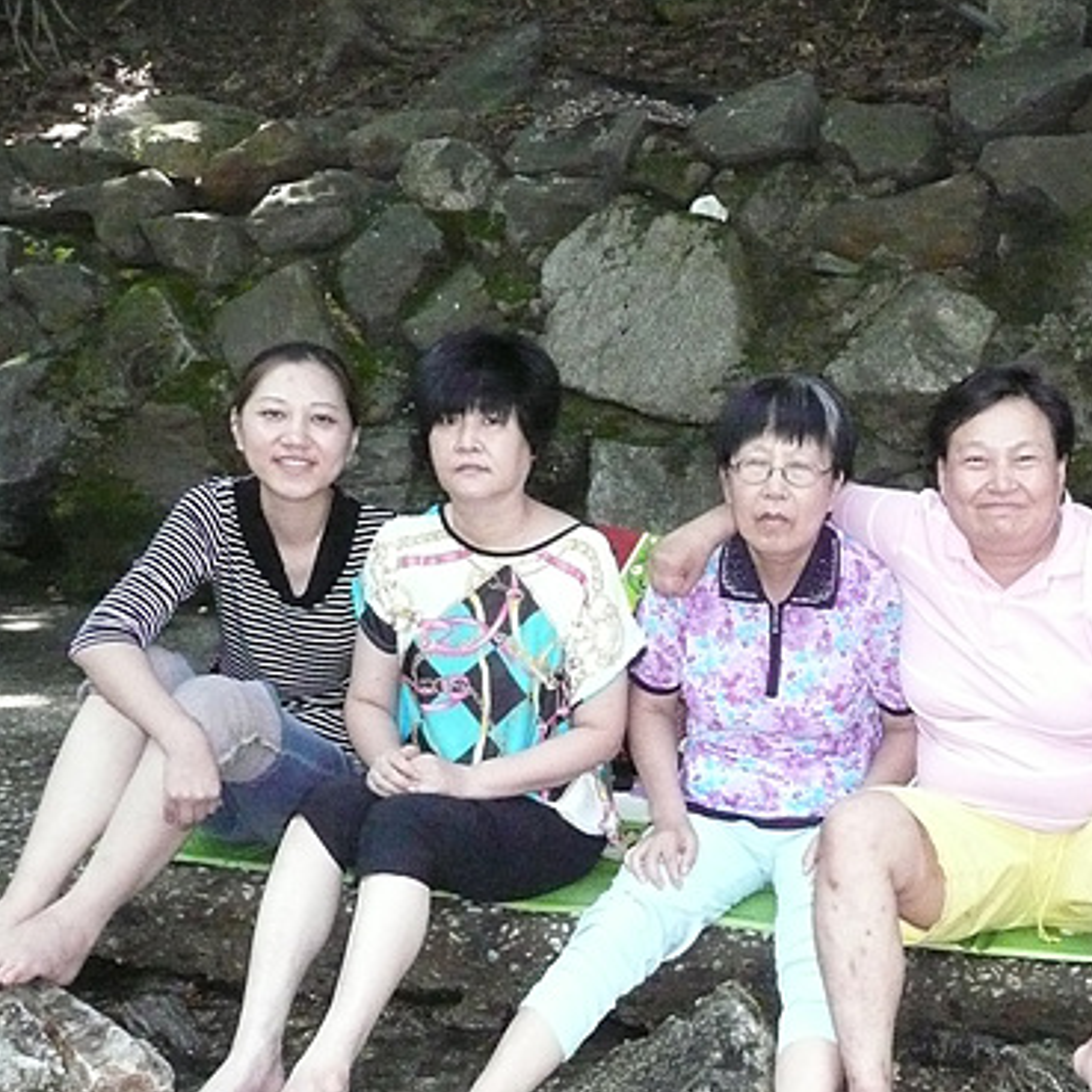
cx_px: 843
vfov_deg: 36.5
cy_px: 692
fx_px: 1642
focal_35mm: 46
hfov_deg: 35.8
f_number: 3.4
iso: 1250
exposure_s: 1/400
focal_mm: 4.9
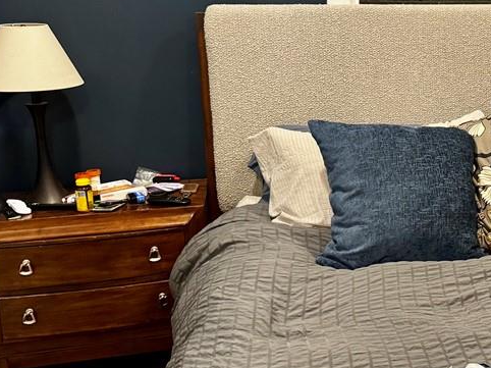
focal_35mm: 51
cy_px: 147
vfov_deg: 28.5
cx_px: 478
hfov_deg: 34.5
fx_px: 723
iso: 800
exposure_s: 1/40
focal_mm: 6.76
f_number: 1.78
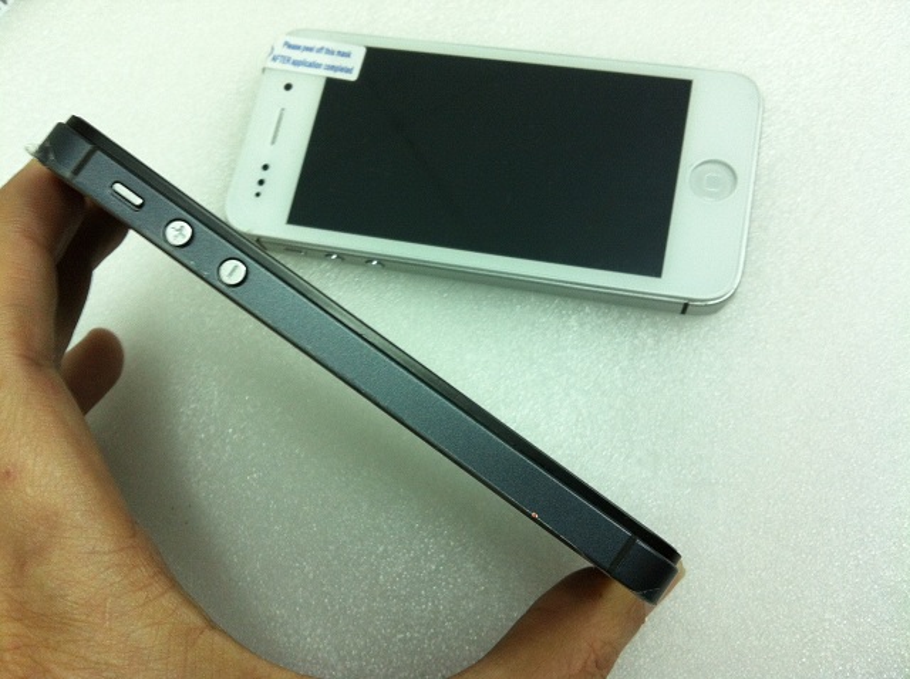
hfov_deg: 52.7
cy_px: 340
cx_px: 455
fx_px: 919
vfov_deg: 40.6
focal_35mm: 35
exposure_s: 1/17
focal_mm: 3.85
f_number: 2.8
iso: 100
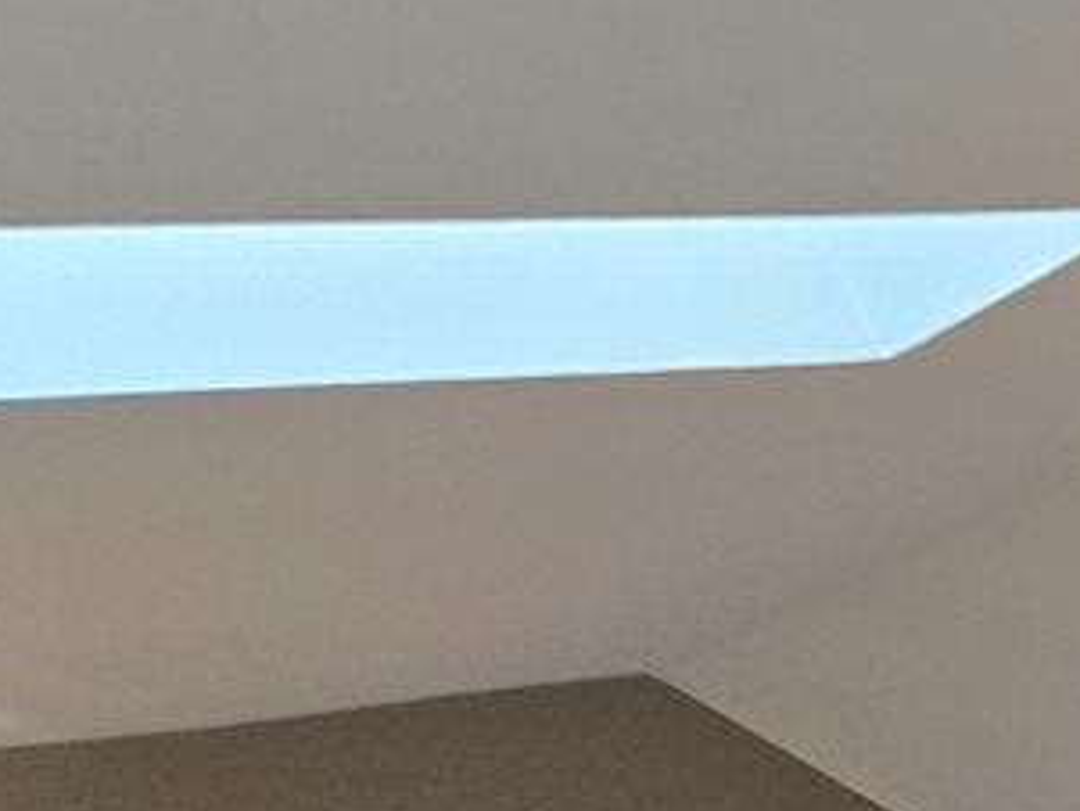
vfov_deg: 11.5
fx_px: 3433
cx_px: 2045
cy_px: 1844
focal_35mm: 110
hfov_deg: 15.1
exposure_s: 1/120
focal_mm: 5.4
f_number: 1.8
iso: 250
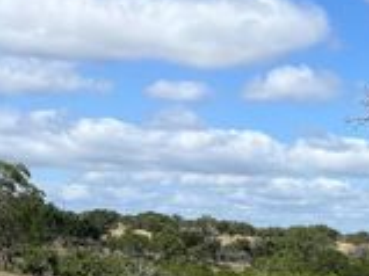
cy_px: 217
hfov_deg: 20.7
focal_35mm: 82
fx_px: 873
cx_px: 536
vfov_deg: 17.8
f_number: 1.5
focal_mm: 5.7
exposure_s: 1/5882
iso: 50
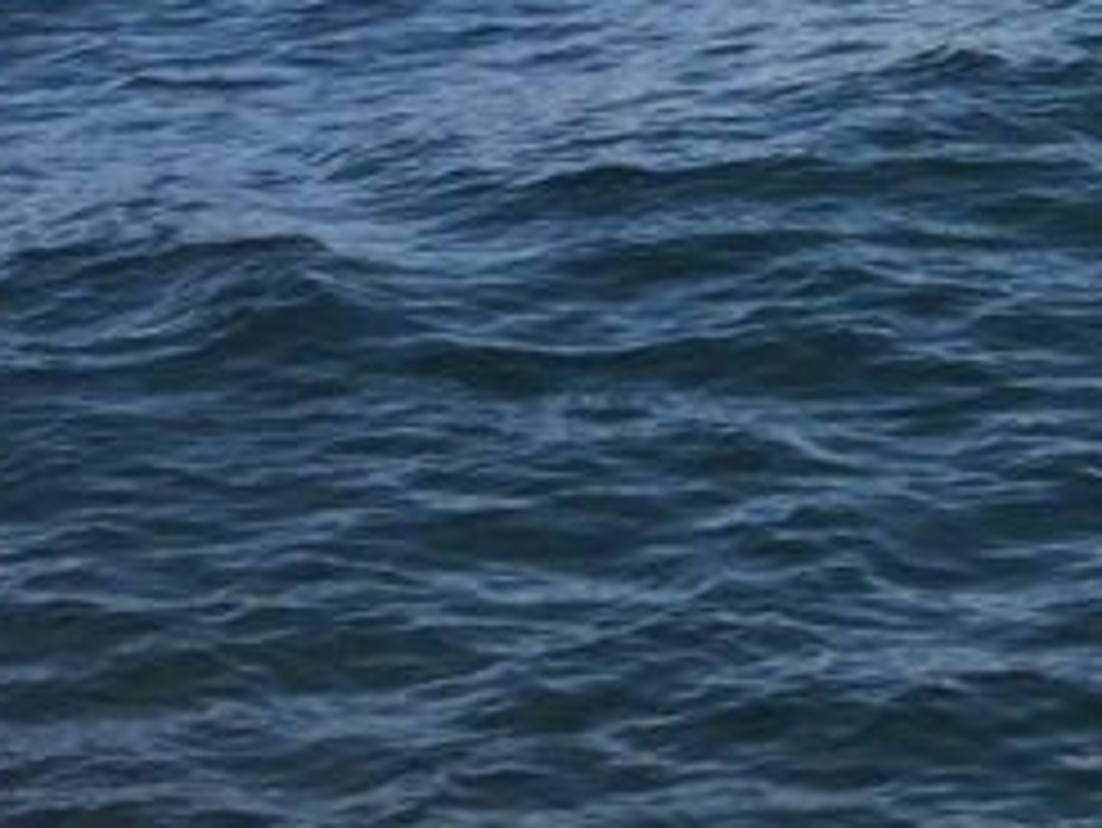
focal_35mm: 121
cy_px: -558
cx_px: 1952
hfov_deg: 14.4
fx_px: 3854
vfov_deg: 11.5
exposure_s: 1/1364
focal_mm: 4.15
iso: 32
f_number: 2.2
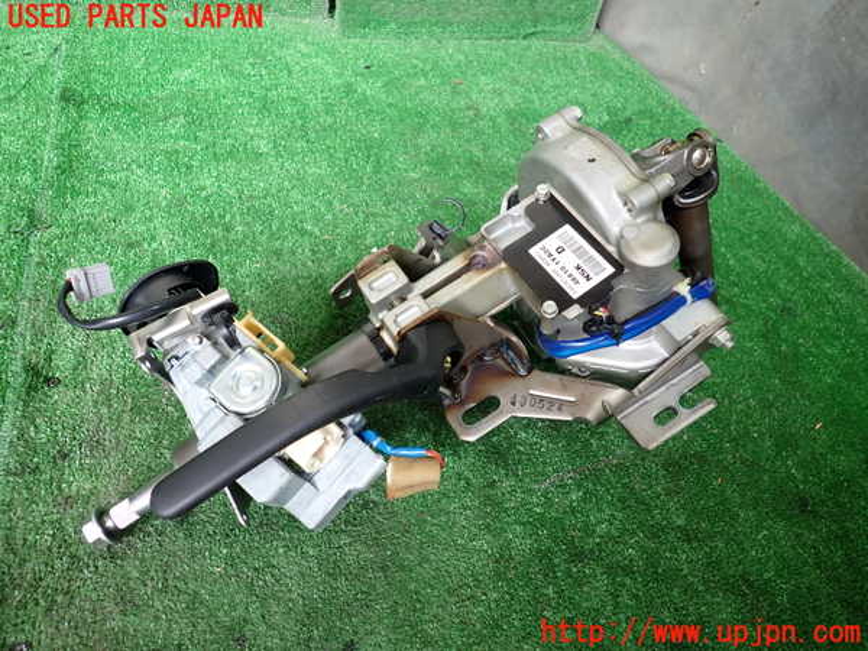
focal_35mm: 25
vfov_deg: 54.9
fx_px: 627
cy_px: 326
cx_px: 434
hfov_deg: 69.4
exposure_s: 1/50
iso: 200
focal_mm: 4.5
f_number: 2
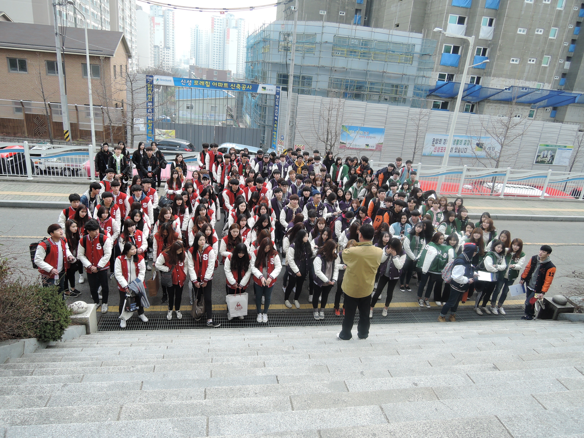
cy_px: 219
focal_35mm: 24
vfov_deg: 56.8
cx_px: 292
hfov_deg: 71.6
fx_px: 405
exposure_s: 1/250
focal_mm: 5.1
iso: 80
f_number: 2.8
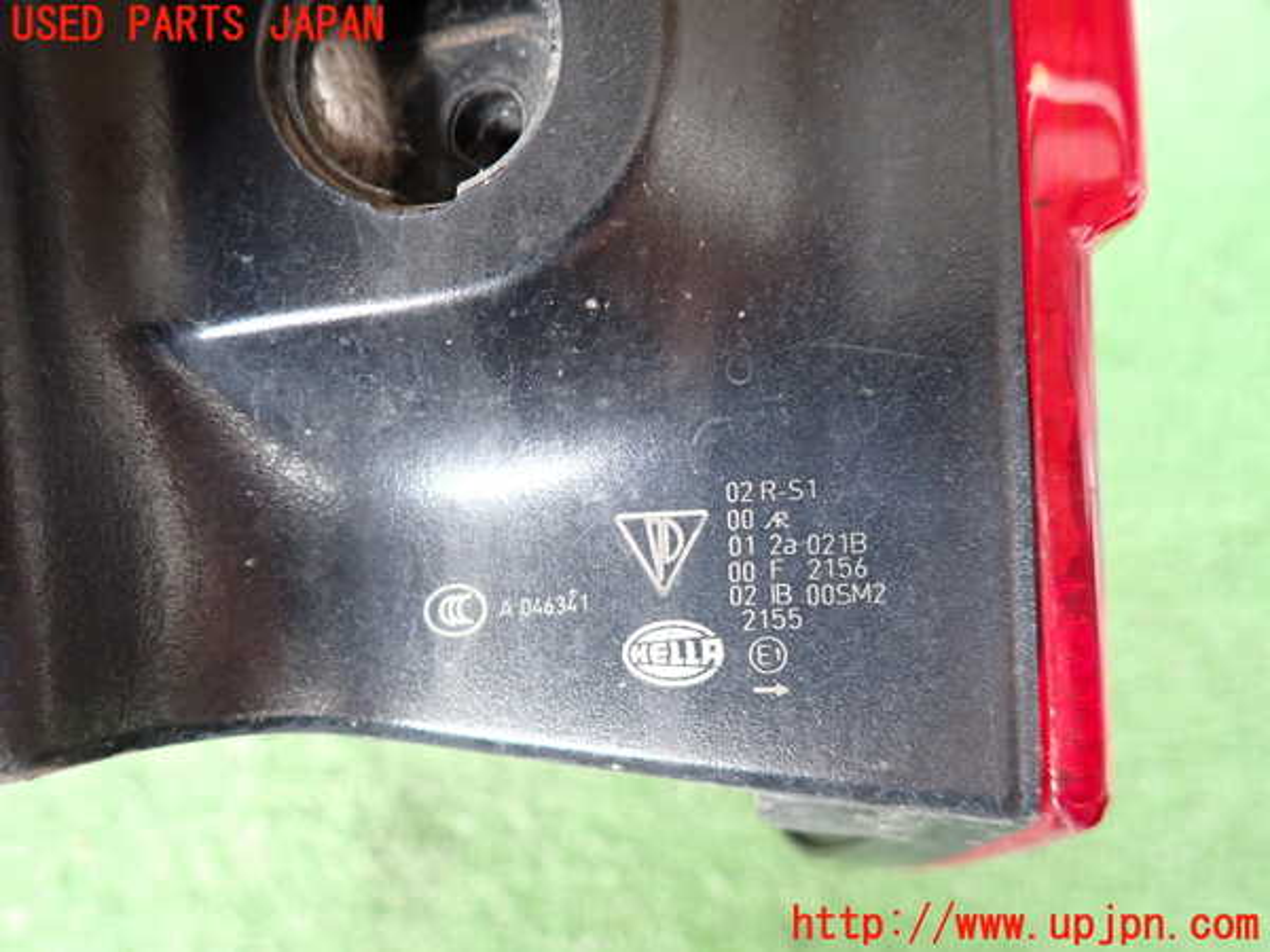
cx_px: 635
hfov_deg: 69.4
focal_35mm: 25
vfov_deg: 54.9
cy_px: 476
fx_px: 917
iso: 400
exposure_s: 1/30
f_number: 2
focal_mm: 4.5
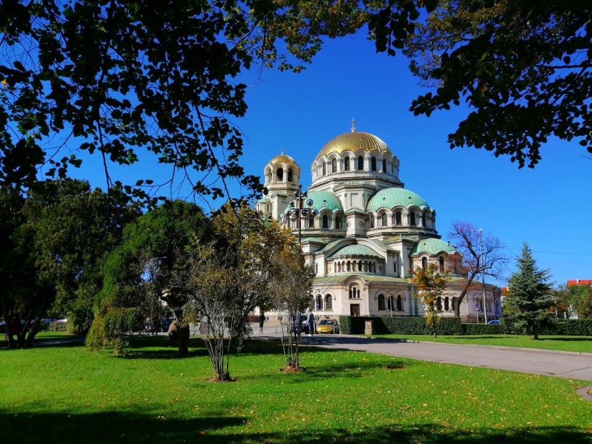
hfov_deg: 65.3
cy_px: 222
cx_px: 296
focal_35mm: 27
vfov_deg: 51.4
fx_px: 462
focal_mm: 3.95
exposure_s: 1/1946
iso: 50
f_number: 1.8
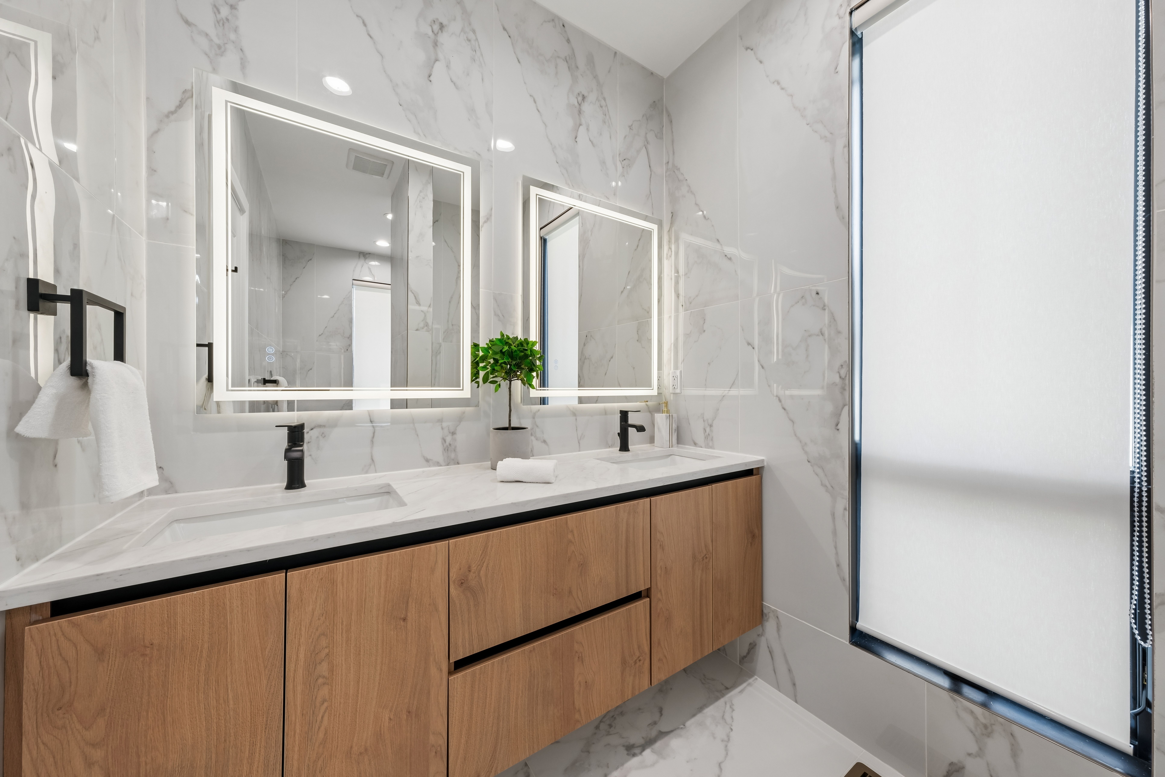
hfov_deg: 112.6
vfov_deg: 90.0
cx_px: 582
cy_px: 388
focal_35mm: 12
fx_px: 388
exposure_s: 1/15
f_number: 8
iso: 125
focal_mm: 8
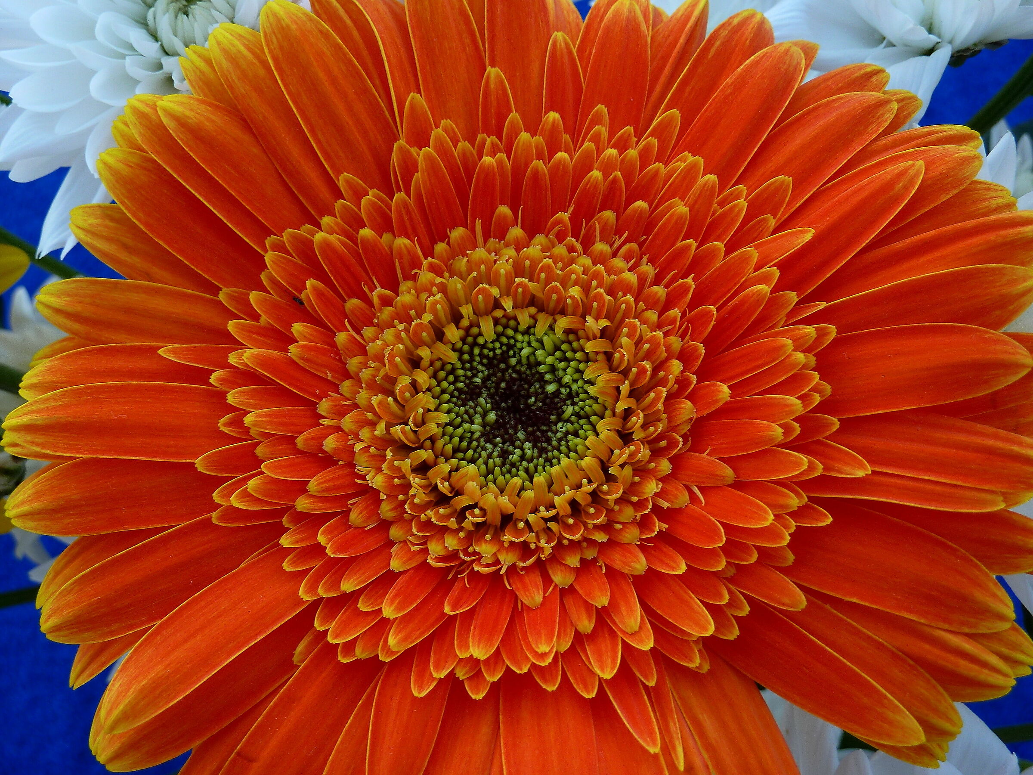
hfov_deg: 44.8
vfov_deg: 34.3
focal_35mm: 42
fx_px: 1253
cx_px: 516
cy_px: 388
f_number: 3.7
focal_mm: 6.9
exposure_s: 1/50
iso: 80
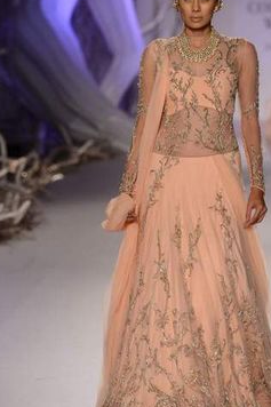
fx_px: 2249
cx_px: 173
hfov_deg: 6.9
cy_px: 190
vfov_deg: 10.3
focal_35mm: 199
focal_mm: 135
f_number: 3.5
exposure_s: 1/250
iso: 800
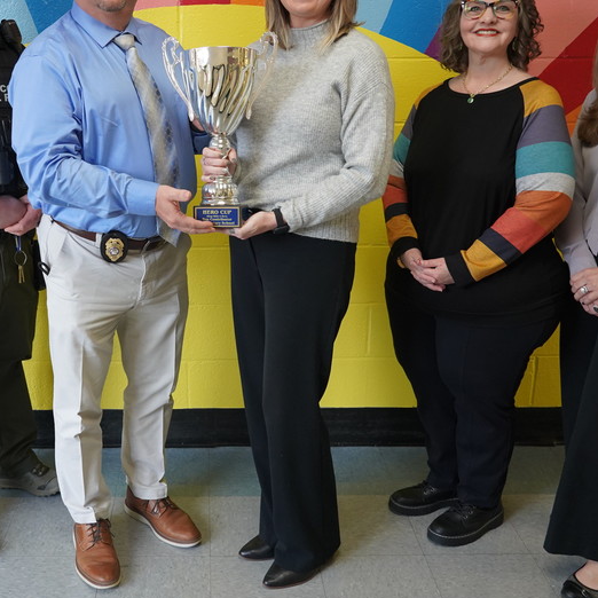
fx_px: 782
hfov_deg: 41.2
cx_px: 192
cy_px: 235
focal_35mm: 40
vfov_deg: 41.6
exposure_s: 1/160
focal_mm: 24
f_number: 4
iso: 1600
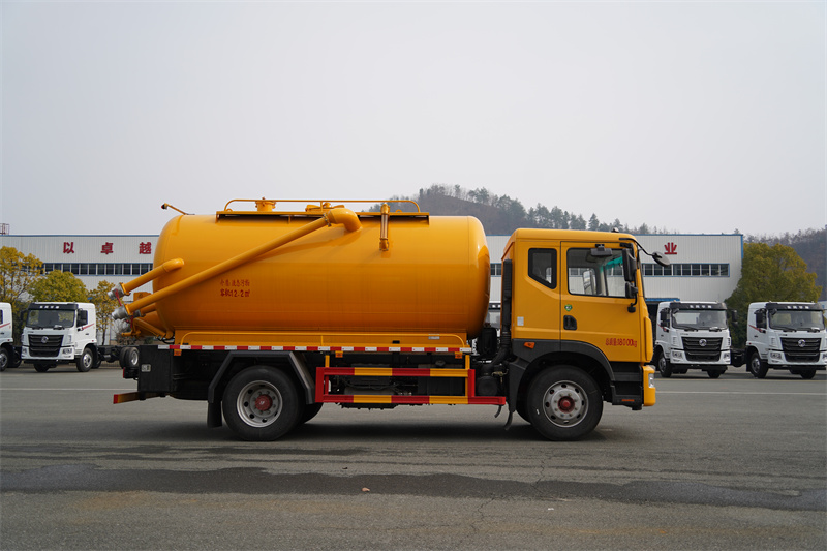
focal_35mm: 33
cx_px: 414
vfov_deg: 40.0
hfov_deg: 57.2
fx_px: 758
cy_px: 276
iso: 100
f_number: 3.2
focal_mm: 33
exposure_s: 1/1250
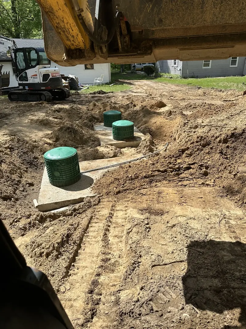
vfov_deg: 71.6
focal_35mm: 24
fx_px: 227
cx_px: 123
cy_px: 164
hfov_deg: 56.8
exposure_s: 1/3356
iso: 80
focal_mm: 6.9
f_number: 1.8
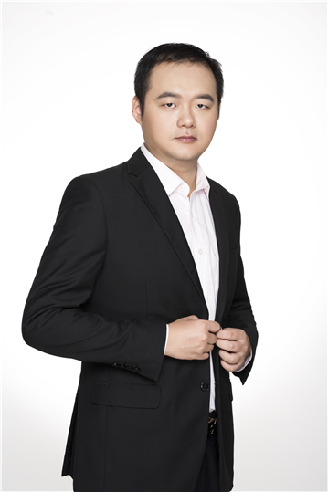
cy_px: 246
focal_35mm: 85
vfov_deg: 23.9
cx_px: 164
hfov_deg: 16.1
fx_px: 1162
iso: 160
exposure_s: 1/125
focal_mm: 85
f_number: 7.1
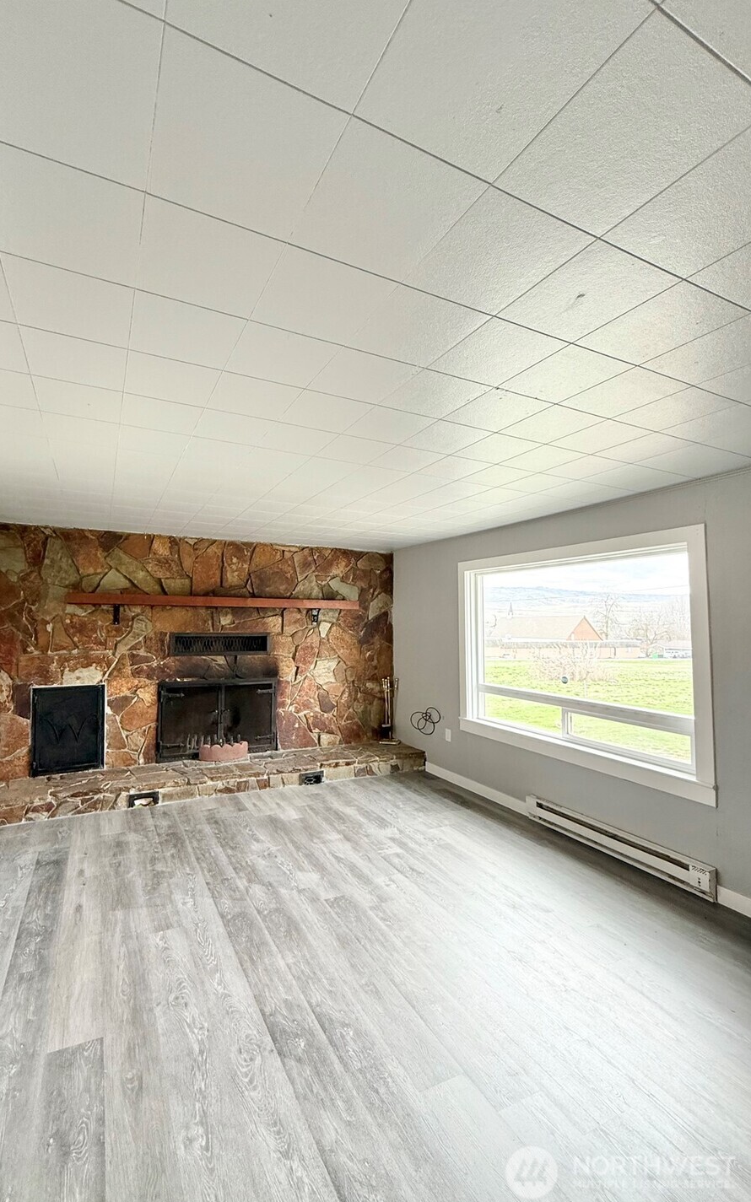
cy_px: 604
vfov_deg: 101.5
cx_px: 306
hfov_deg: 74.1
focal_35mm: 15
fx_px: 491
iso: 250
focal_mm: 2.22
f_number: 2.2
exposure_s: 1/99
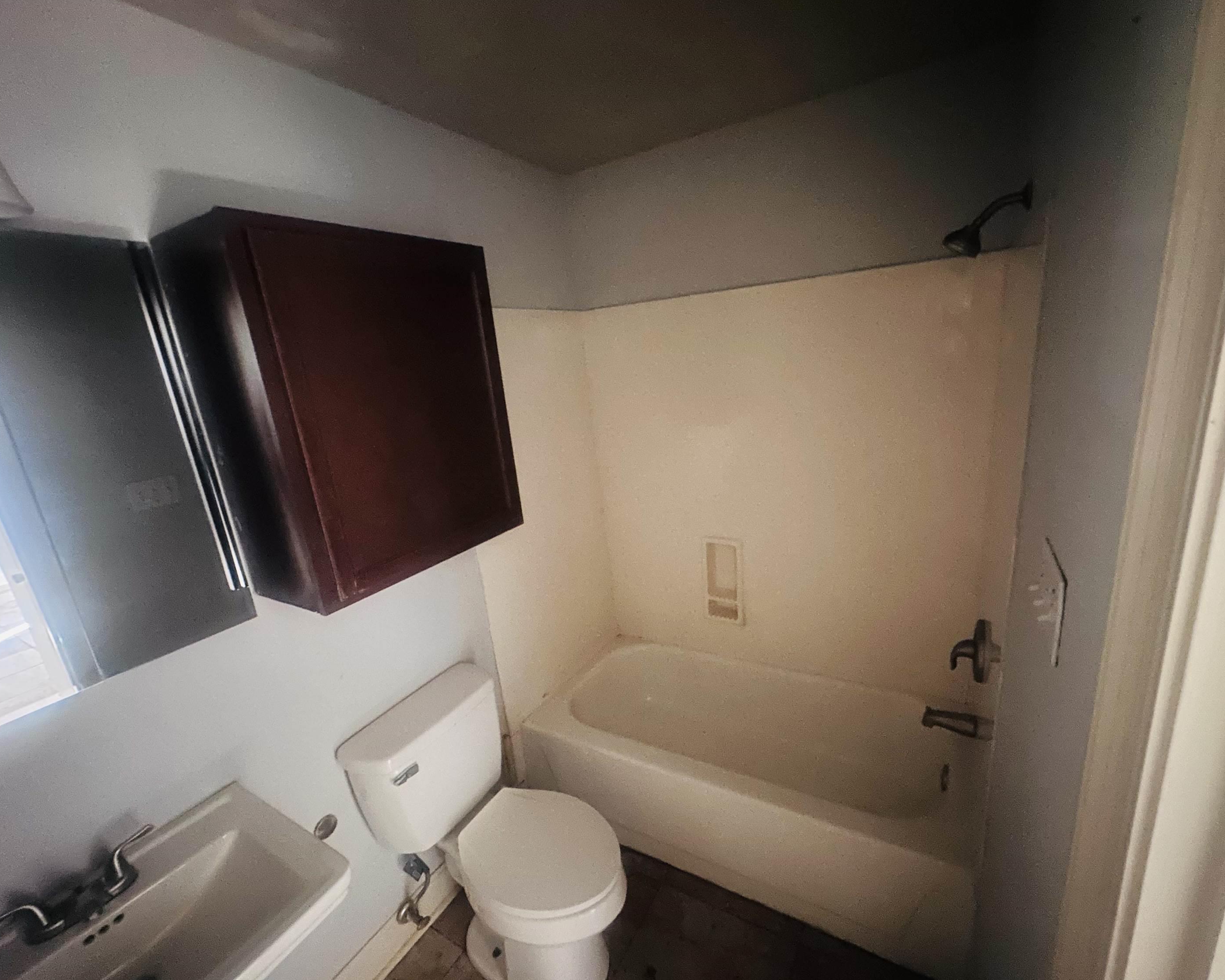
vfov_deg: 84.0
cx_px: 632
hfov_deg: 96.8
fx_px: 544
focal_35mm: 15
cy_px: 494
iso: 2000
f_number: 2.2
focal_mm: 2.22
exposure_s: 1/8
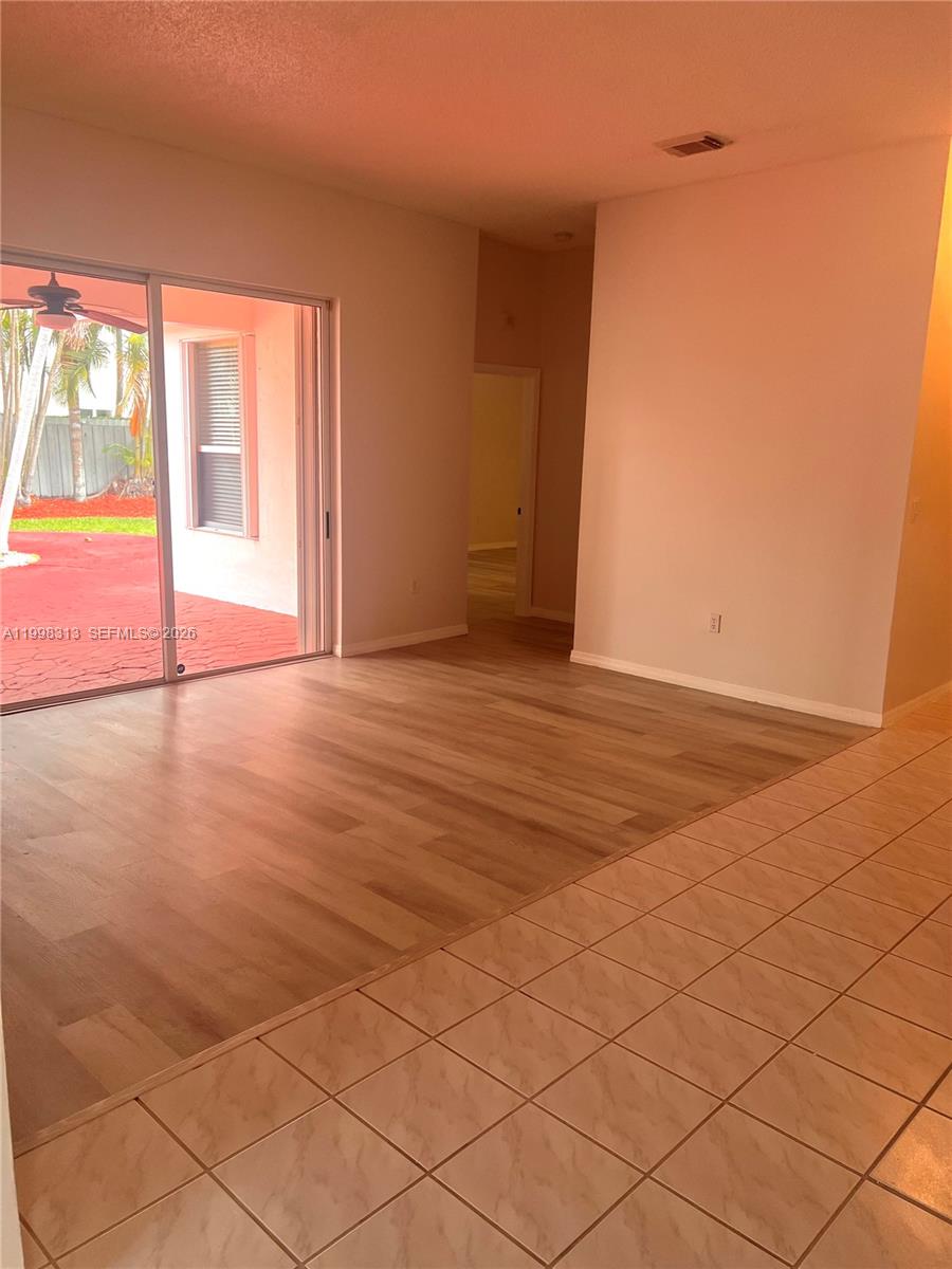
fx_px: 953
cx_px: 476
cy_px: 634
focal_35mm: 26
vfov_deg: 67.3
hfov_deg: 53.1
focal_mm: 5.7
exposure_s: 1/120
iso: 100
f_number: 1.5
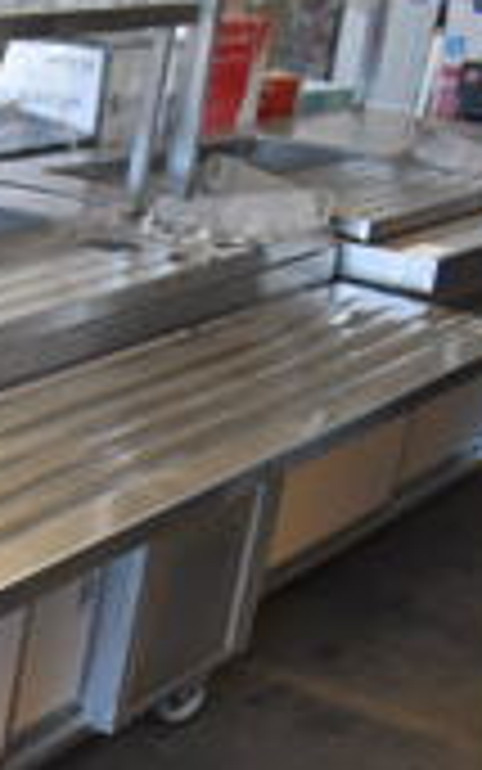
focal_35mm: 77
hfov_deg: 13.8
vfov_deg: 26.4
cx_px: -541
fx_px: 1617
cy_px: 603
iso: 1600
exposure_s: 1/125
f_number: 3.5
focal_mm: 18
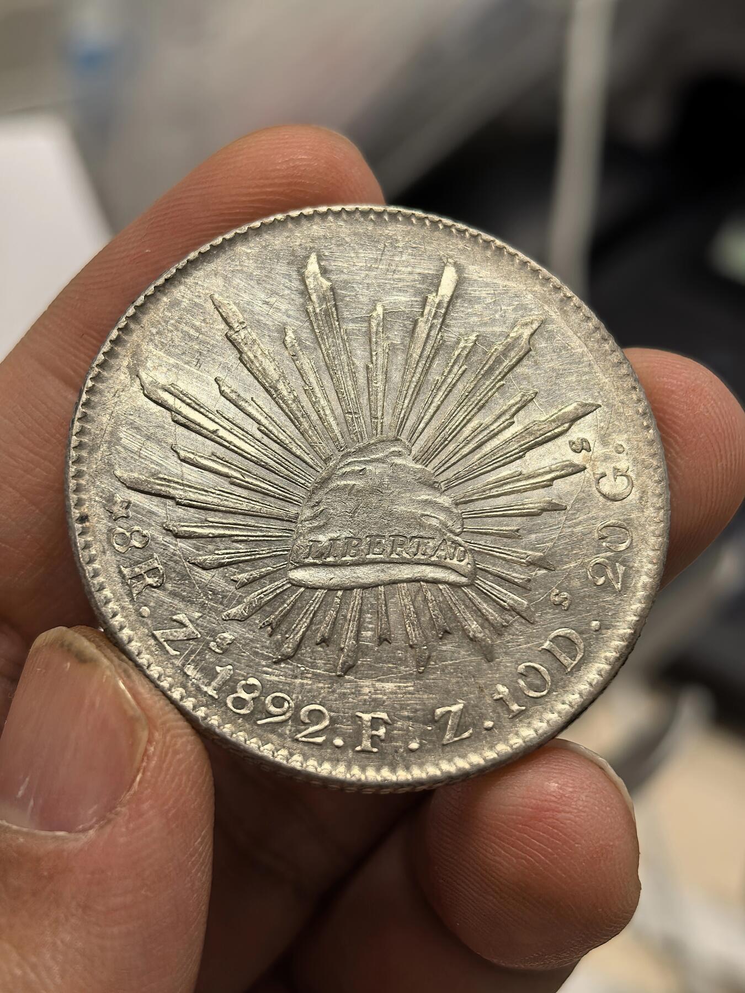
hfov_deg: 27.0
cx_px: 372
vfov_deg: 35.5
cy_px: 496
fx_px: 1550
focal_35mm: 54
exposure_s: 1/100
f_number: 2
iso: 100
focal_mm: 6.98
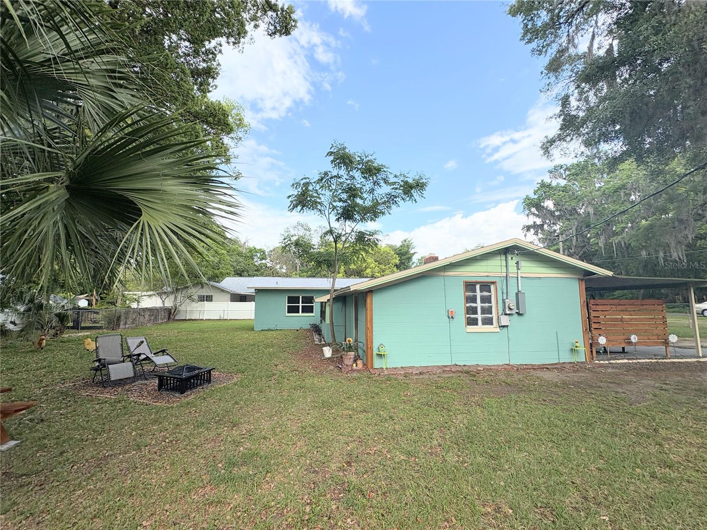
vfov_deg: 85.6
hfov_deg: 102.1
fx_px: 286
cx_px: 354
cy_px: 265
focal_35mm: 14
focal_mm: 2.22
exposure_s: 1/1078
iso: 50
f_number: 2.2
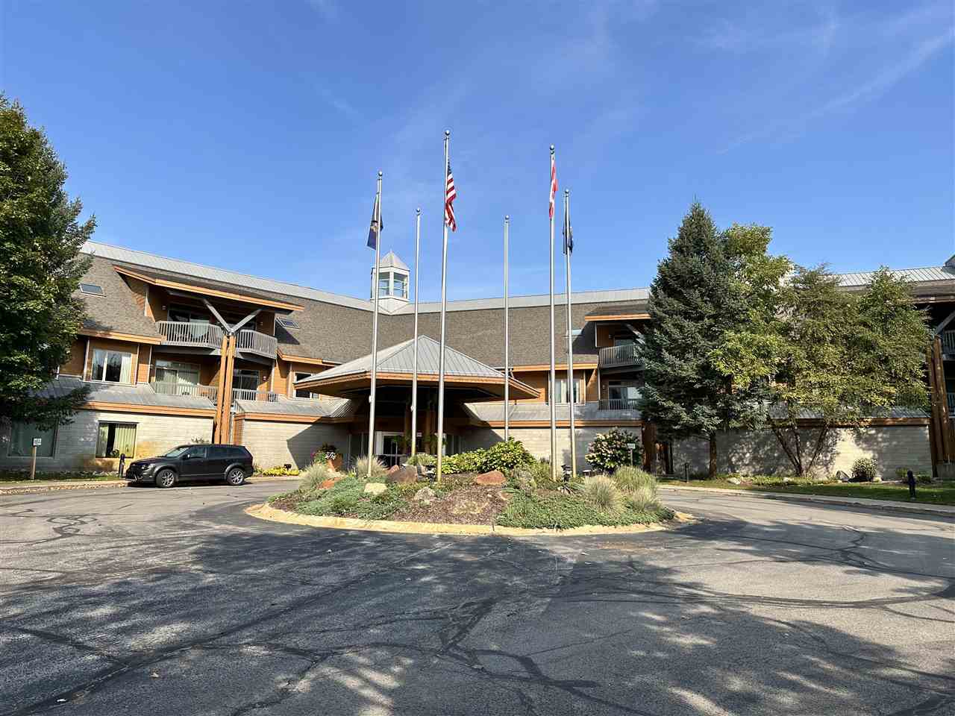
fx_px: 662
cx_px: 478
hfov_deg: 71.6
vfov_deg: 56.8
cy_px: 358
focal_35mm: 24
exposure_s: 1/3472
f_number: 1.78
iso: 80
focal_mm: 6.86
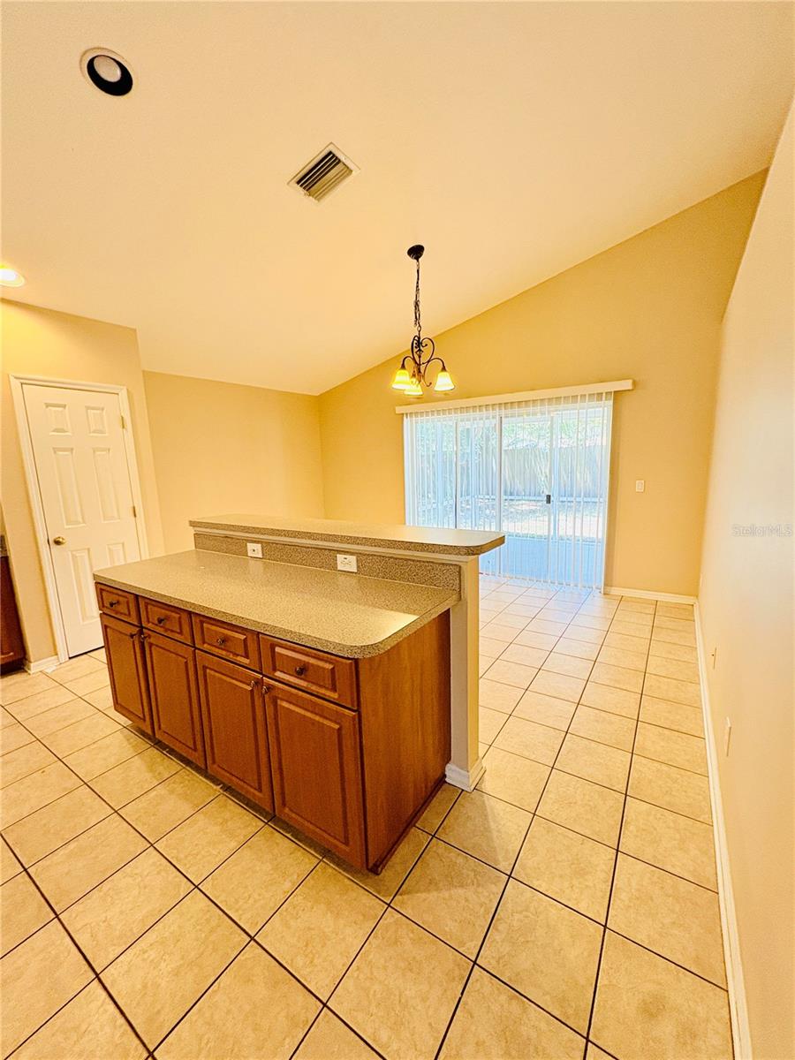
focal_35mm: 14
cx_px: 398
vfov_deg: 102.1
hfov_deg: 85.7
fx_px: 429
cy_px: 530
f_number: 2.2
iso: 200
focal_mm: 2.22
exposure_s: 1/60
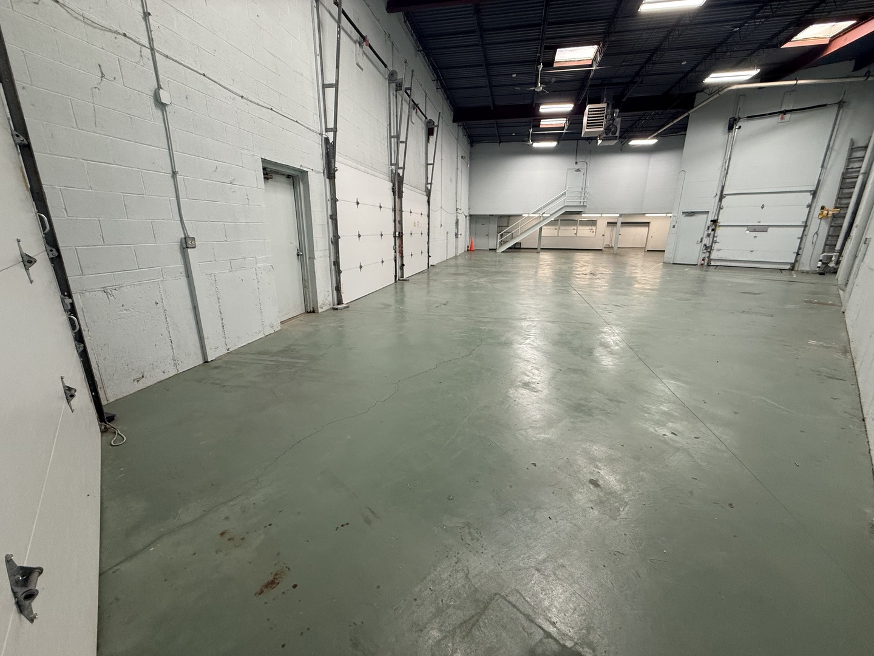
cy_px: 328
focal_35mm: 14
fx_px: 353
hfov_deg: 102.1
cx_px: 437
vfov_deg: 85.7
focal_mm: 2.22
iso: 250
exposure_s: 1/120
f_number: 2.2
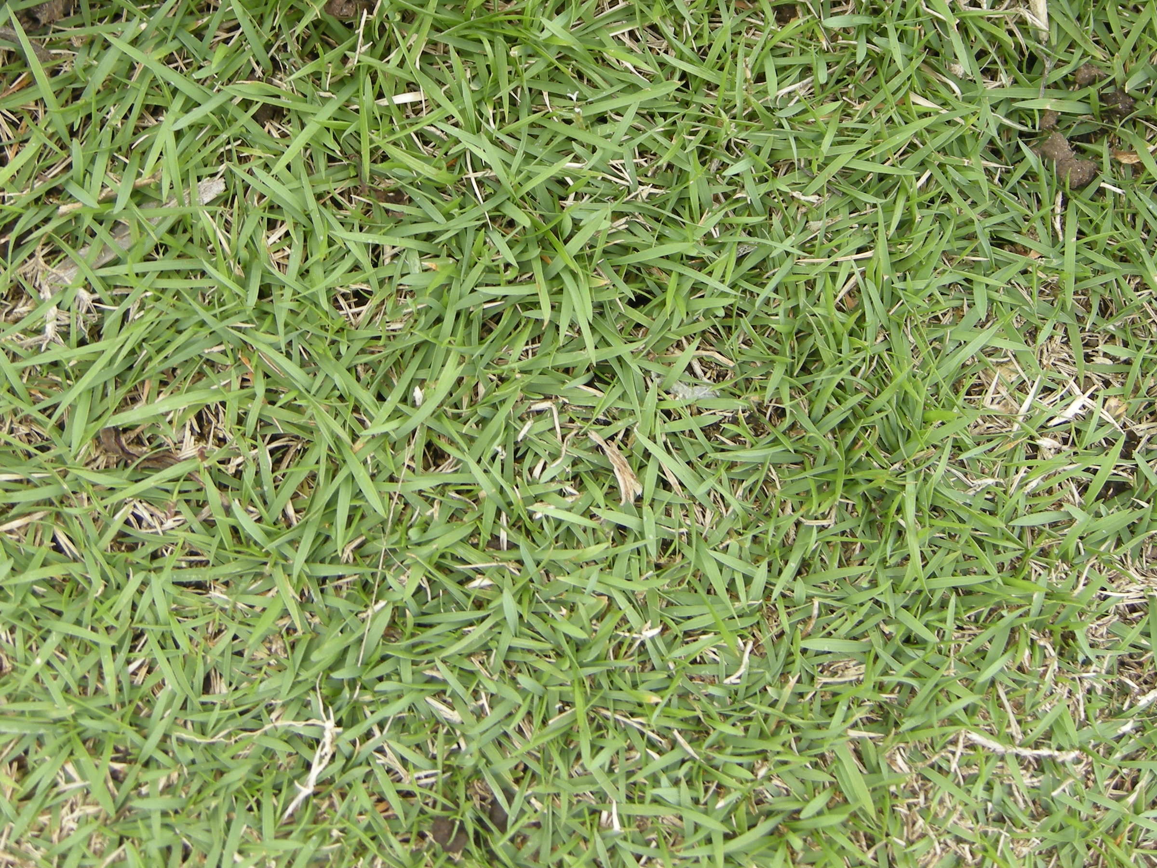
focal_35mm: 35
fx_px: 1170
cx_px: 578
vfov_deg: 40.7
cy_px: 434
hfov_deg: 52.6
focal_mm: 7.5
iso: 64
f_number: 3
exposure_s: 1/55
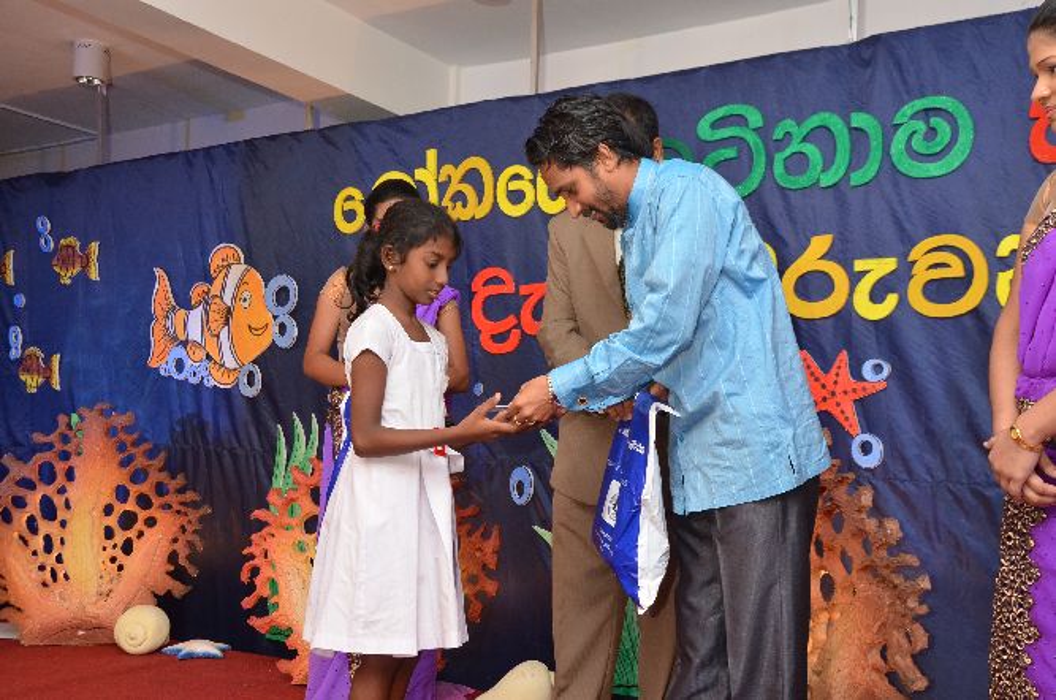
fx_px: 1142
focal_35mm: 39
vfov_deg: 34.1
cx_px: 528
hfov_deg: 49.6
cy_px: 350
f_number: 6.3
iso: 1250
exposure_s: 1/160
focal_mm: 26
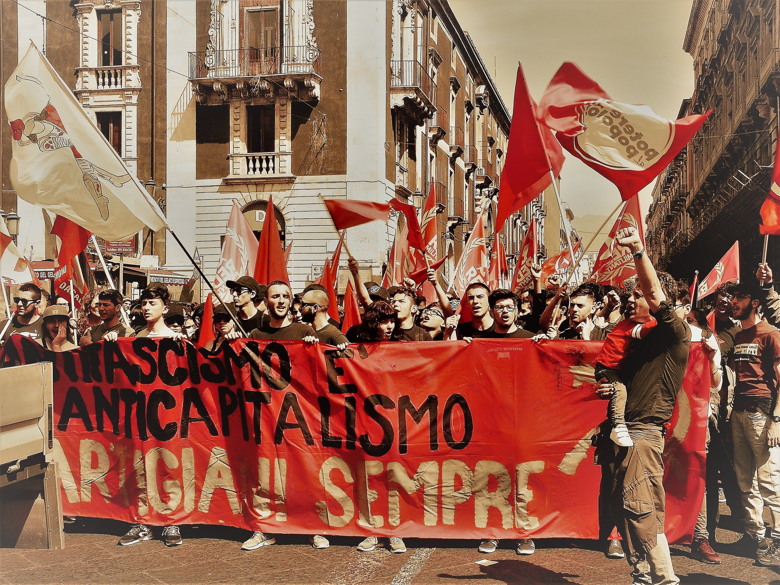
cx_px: 390
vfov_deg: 31.5
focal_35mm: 46
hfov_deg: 41.2
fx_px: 1037
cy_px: 292
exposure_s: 1/160
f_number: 4.1
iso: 80
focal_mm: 8.2
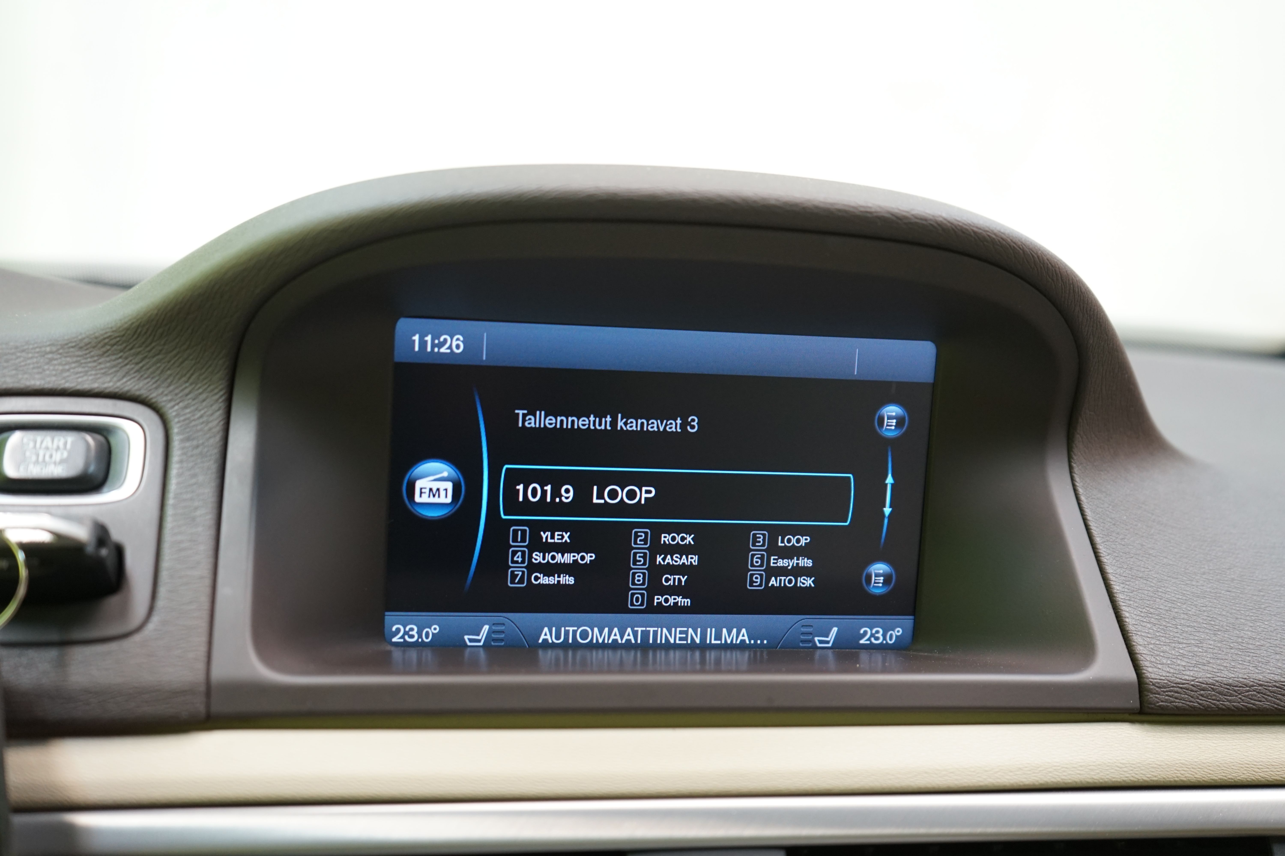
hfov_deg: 48.5
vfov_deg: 33.4
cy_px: 428
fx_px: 1428
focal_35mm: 40
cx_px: 642
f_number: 4
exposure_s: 1/30
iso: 1000
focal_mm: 40
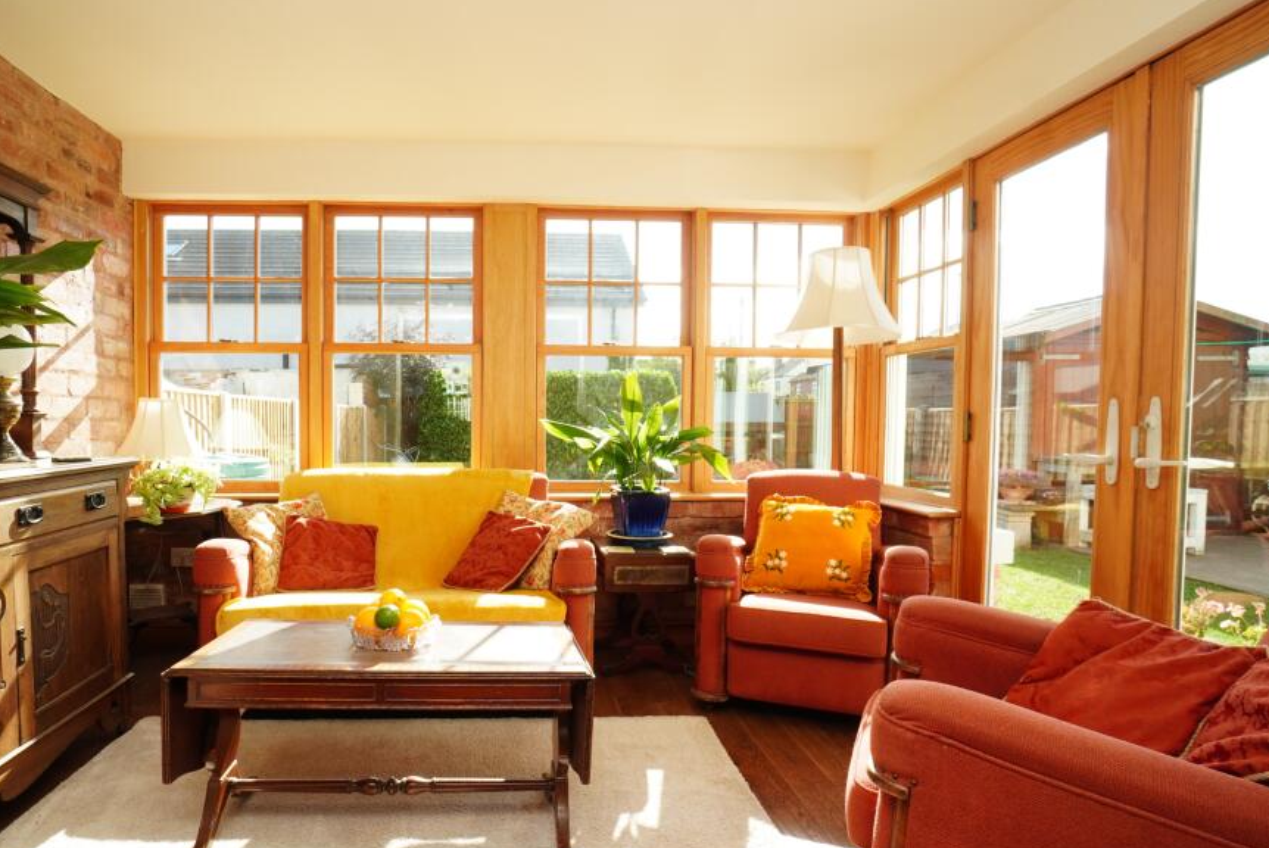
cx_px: 537
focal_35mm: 20
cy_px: 450
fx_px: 691
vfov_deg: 63.0
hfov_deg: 84.5
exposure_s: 1/160
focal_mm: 11
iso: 400
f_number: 7.1
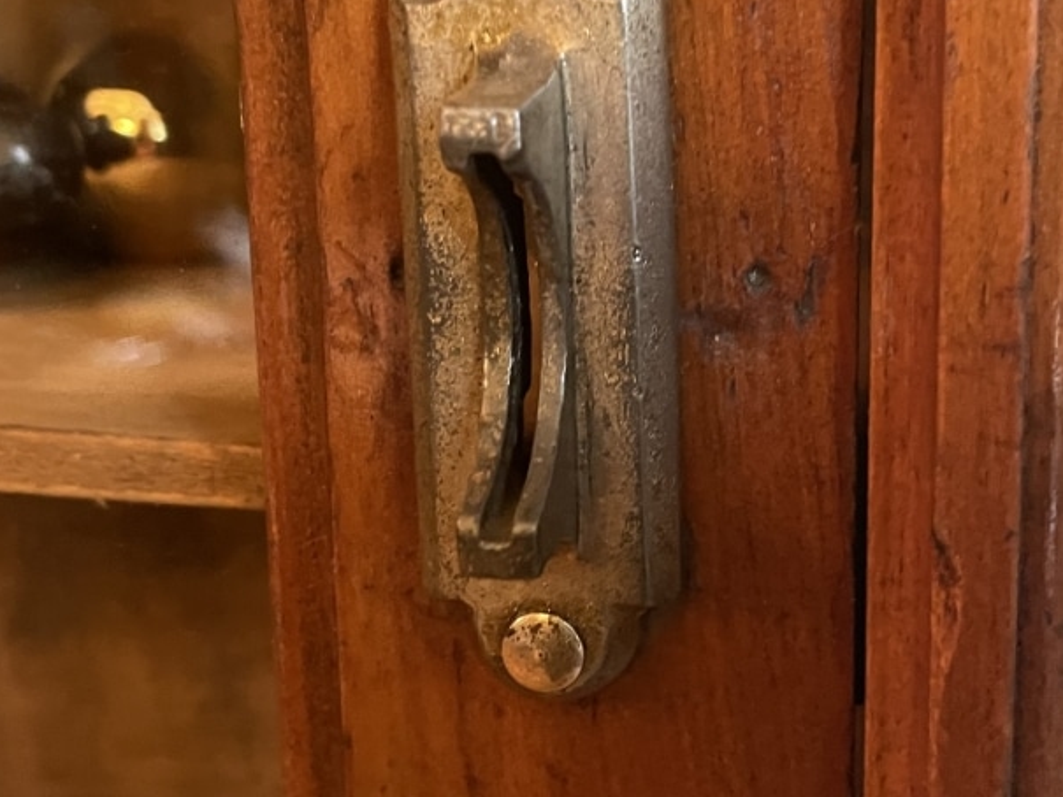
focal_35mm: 52
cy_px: 273
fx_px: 1597
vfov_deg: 27.9
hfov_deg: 36.8
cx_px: 602
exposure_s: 1/25
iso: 500
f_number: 1.6
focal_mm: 4.2
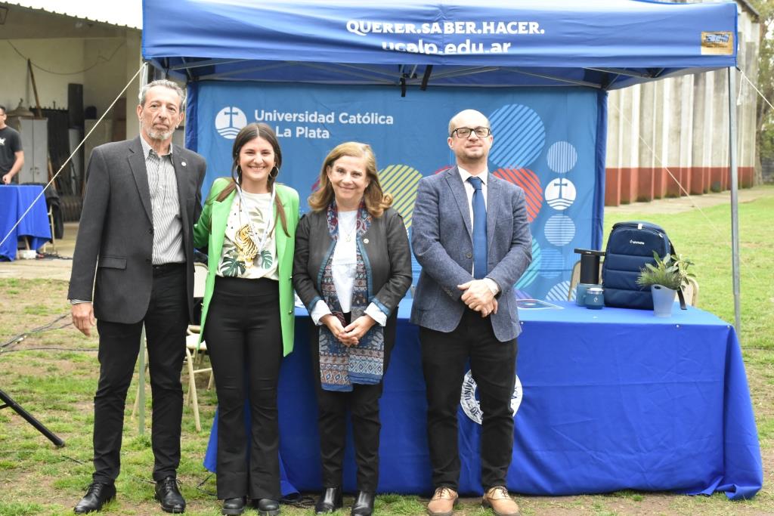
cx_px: 387
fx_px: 1355
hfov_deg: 31.9
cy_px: 258
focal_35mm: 63
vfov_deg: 21.6
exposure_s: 1/200
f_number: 7.1
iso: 2000
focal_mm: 42
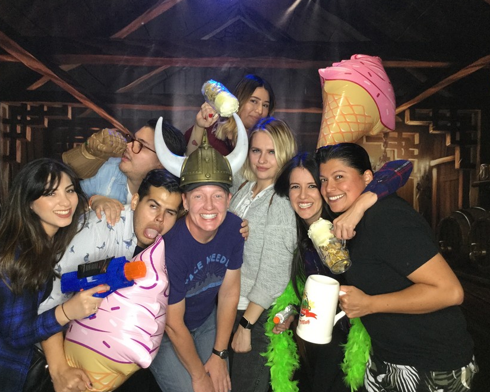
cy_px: 198
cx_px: 230
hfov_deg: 54.2
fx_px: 479
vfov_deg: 44.5
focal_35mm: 33
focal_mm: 3.3
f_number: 2.4
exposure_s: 1/30
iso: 100
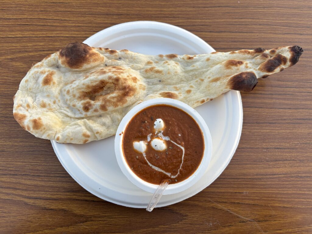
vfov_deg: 53.1
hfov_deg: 67.3
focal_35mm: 26
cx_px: 156
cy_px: 117
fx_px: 234
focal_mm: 5.96
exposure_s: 1/272
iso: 50
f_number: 1.6
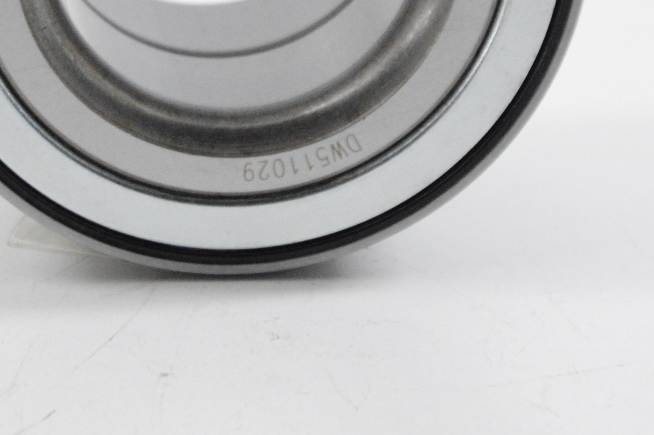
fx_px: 7028
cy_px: -89
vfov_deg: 3.5
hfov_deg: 5.3
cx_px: 190
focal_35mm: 387
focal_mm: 105
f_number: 8
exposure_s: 1/100
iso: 3200
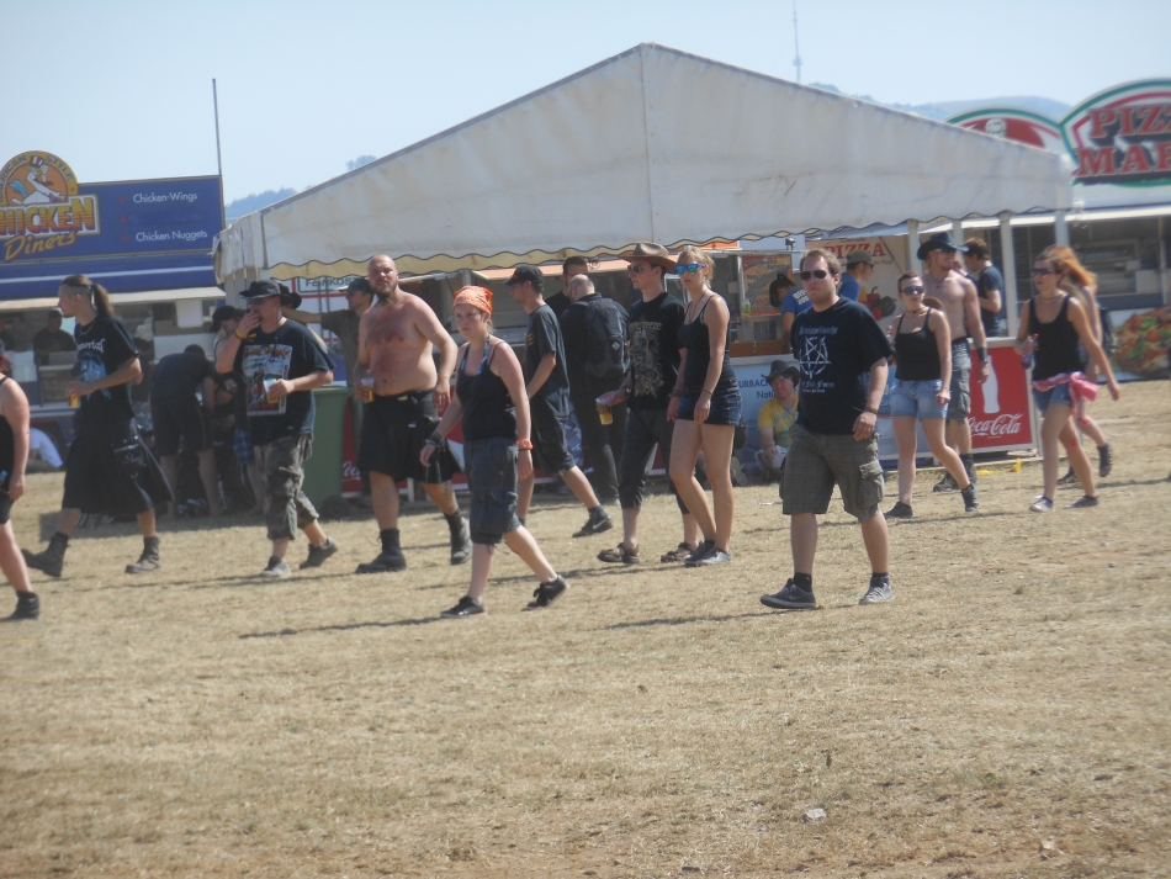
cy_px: 440
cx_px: 586
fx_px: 7410
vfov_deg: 6.8
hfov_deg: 9.0
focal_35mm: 219
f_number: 5.8
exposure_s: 1/320
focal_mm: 39.1
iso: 80
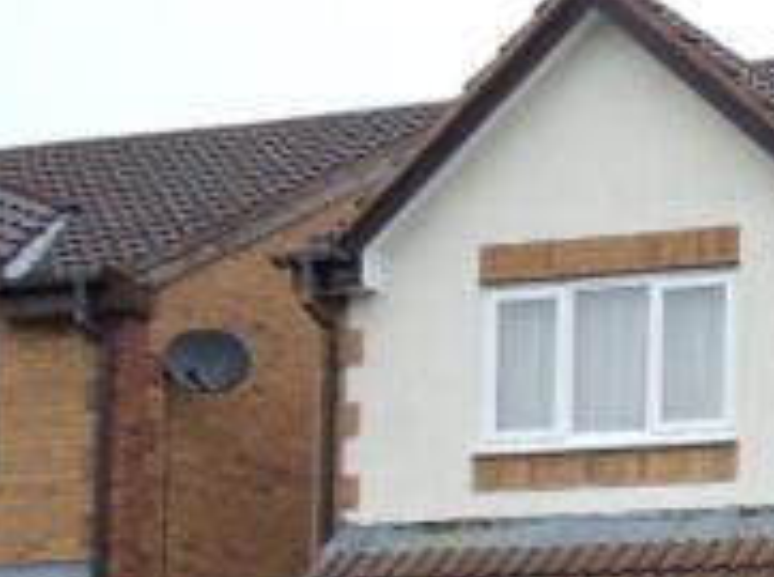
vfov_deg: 12.6
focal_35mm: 113
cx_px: 1093
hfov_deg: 16.2
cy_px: 754
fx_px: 2522
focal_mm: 7.6
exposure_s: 1/60
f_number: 2.2
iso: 80
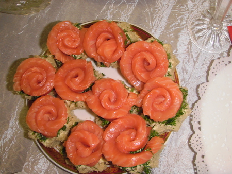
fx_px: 255
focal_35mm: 38
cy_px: 87
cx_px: 116
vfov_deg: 37.8
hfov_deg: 49.0
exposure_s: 1/30
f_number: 3.5
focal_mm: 6.7
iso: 100
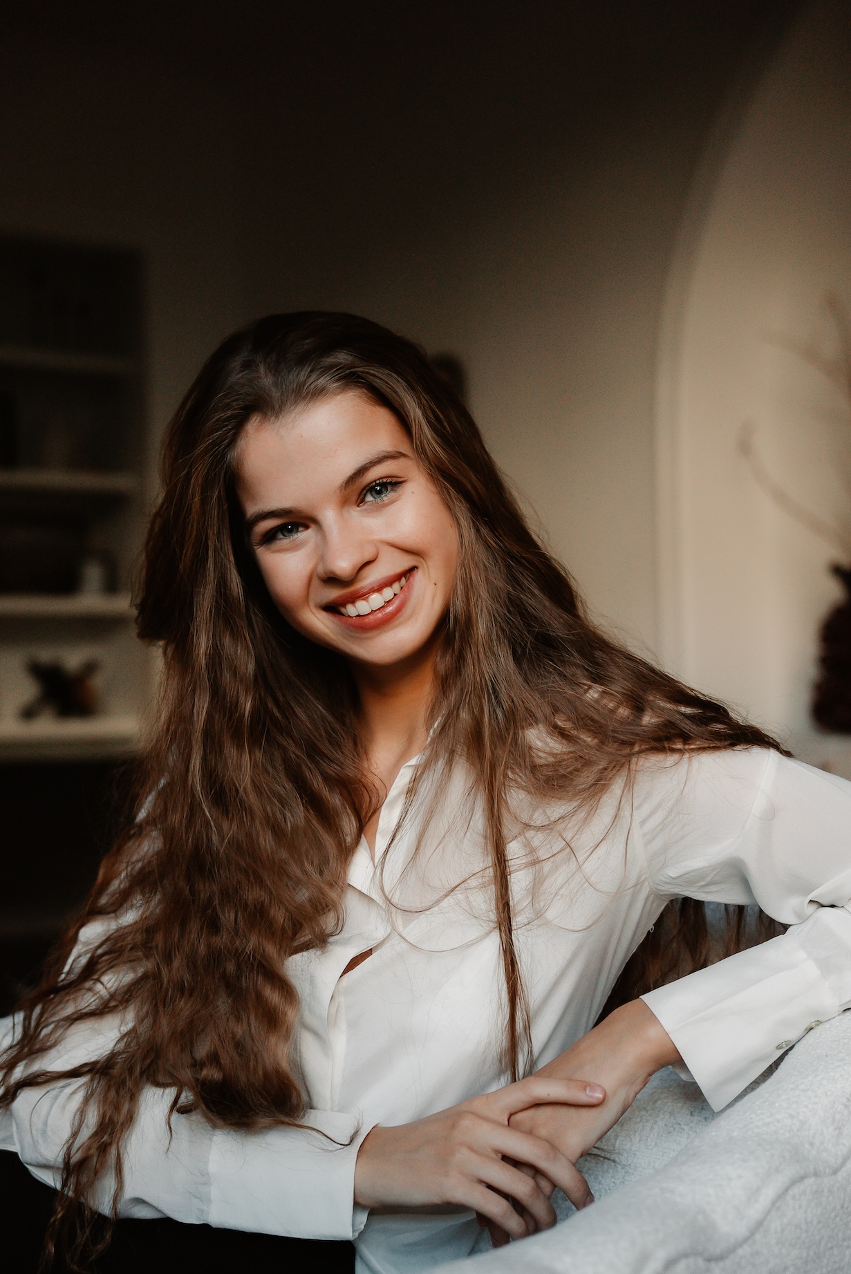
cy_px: 684
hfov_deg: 26.4
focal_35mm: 51
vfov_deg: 38.7
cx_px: 431
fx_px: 1814
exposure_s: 1/500
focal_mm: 47.2
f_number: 2.8
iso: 1000
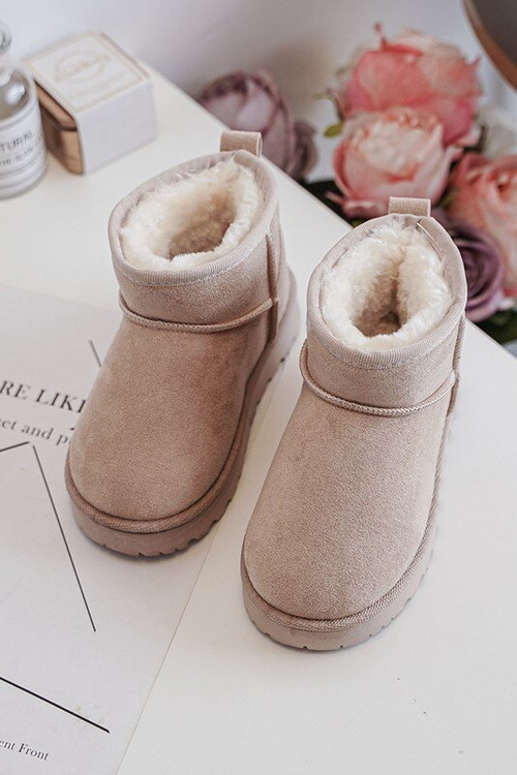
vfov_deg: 43.6
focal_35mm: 45
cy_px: 388
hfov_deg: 29.9
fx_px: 969
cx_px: 258
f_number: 4
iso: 500
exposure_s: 1/100
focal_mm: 45
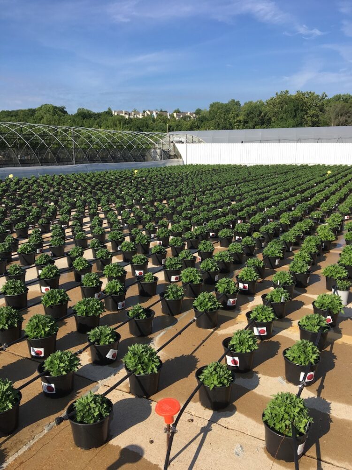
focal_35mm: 29
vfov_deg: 61.7
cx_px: 176
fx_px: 393
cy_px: 235
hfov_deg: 48.2
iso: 25
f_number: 2.2
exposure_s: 1/1282
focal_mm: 4.15
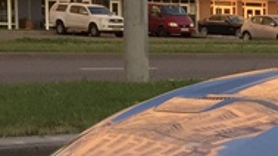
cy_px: 188
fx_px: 1260
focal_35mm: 171
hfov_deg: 11.4
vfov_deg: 7.0
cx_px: 559
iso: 32
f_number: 2.2
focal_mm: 4.15
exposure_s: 1/229
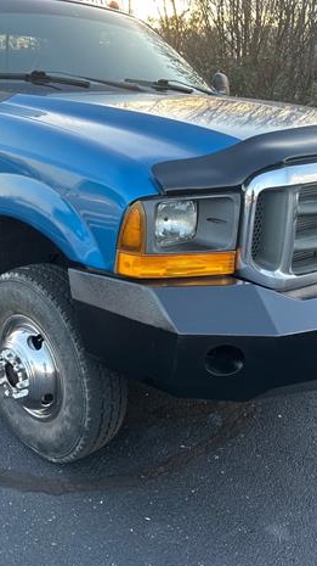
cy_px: 281
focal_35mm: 36
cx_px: 129
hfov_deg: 32.7
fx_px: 539
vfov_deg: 55.3
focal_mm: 6.86
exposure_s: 1/121
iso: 64
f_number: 1.78
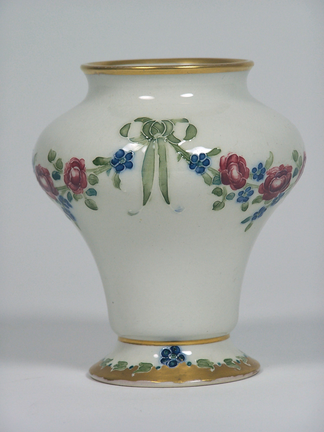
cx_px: 162
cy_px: 216
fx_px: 2359
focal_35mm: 189
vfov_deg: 10.5
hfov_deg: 7.9
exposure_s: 1/90
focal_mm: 31.3
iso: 100
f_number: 3.2
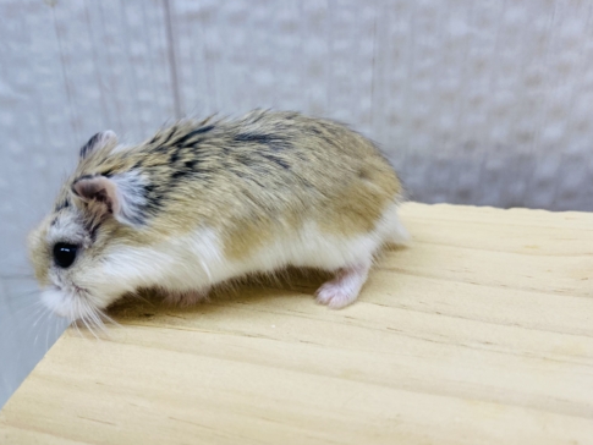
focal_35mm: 33
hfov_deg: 55.2
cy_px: 209
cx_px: 263
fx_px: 565
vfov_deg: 42.9
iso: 125
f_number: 1.8
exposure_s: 1/100
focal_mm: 4.25
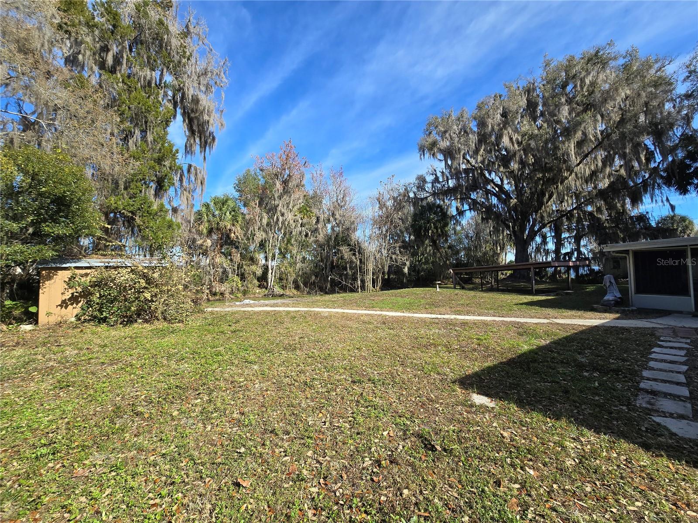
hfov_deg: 106.2
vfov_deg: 89.9
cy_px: 262
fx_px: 262
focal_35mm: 13
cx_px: 349
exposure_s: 1/1369
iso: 50
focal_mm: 2.2
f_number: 2.2
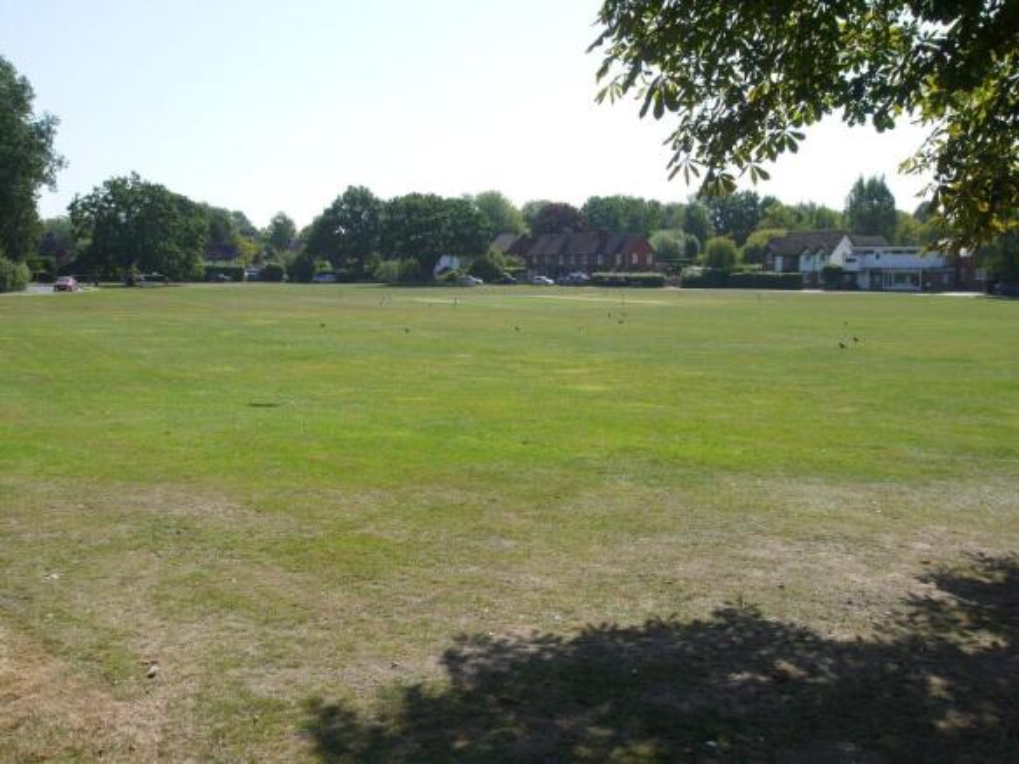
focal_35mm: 36
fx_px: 1060
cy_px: 382
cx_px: 510
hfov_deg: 51.4
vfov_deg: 39.6
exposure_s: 1/320
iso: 100
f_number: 9
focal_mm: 18
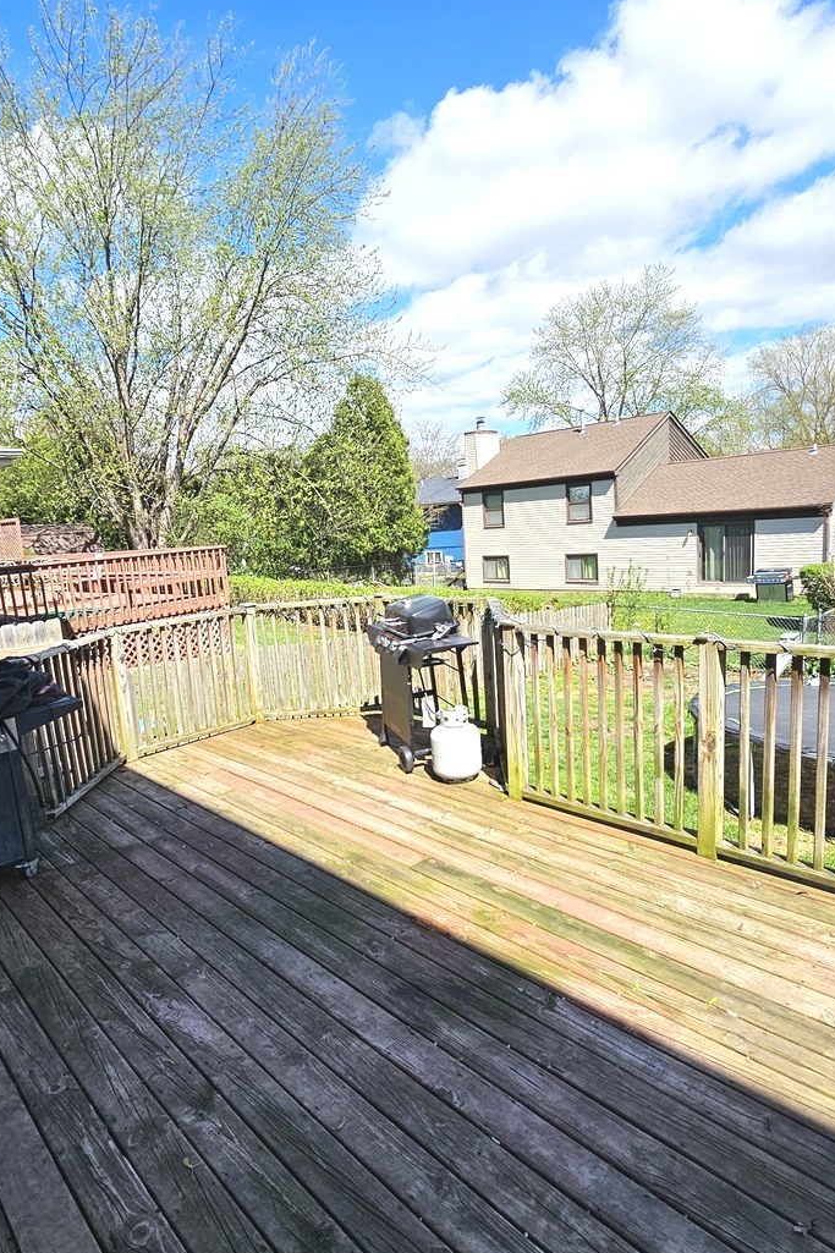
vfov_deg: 86.9
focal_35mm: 19
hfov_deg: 64.5
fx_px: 661
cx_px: 392
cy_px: 641
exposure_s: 1/1925
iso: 50
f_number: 2.2
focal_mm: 2.2
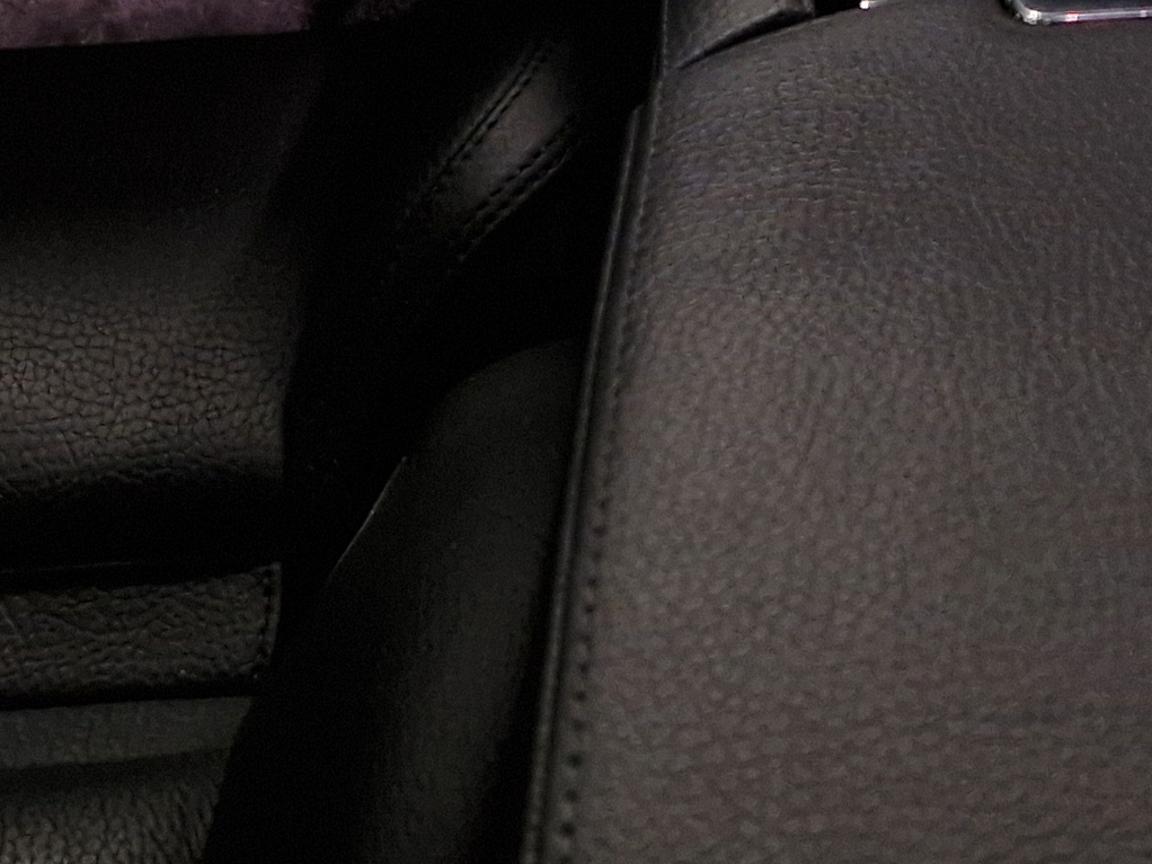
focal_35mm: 90
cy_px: -698
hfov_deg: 20.9
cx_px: 1220
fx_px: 2996
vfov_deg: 14.4
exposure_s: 1/100
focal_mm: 5.4
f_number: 1.8
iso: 250
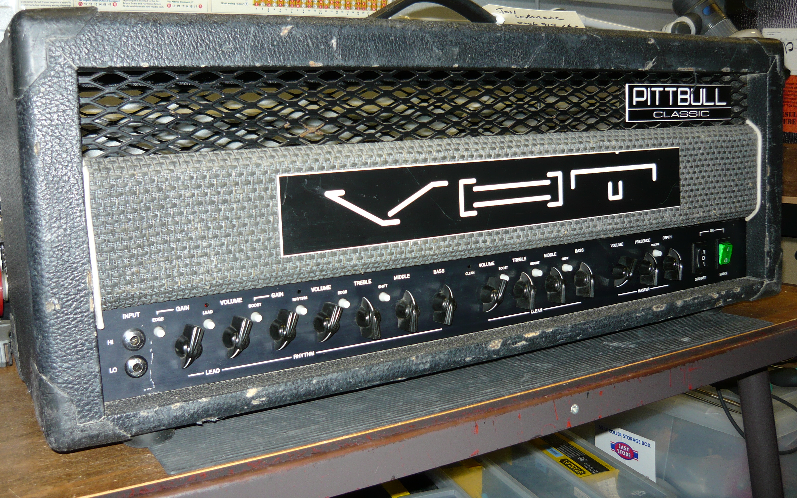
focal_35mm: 36
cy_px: 223
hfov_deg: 54.0
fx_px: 782
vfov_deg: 35.3
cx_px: 406
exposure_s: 1/30
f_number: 2.8
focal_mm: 5.5
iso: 100
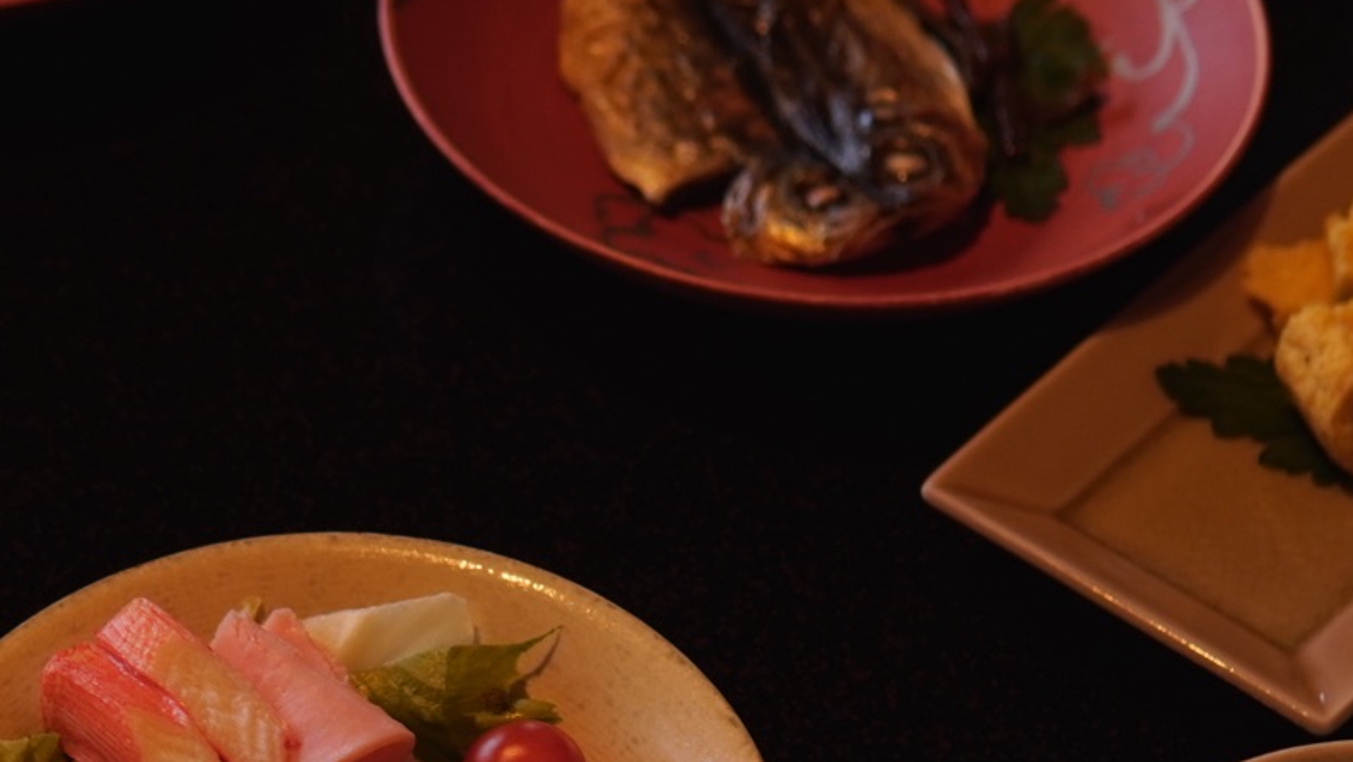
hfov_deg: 17.9
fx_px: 4270
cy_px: 923
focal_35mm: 119
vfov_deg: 10.0
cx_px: 342
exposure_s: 1/50
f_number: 2.5
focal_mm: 30
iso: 250
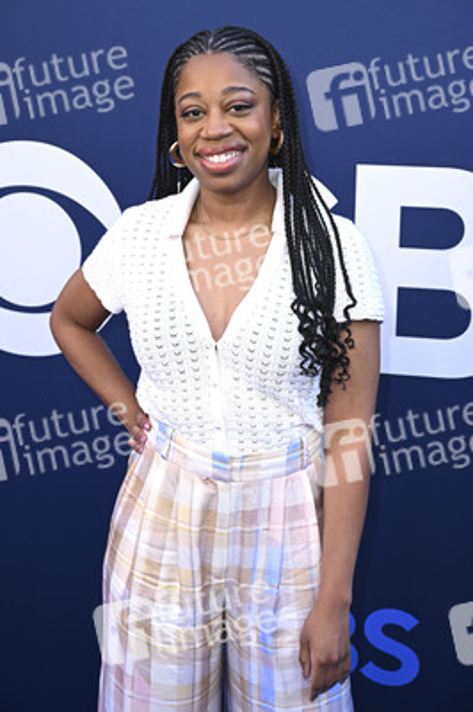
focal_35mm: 66
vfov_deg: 30.5
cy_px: 356
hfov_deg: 20.6
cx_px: 236
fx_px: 1303
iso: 500
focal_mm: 66
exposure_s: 1/200
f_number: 5.6
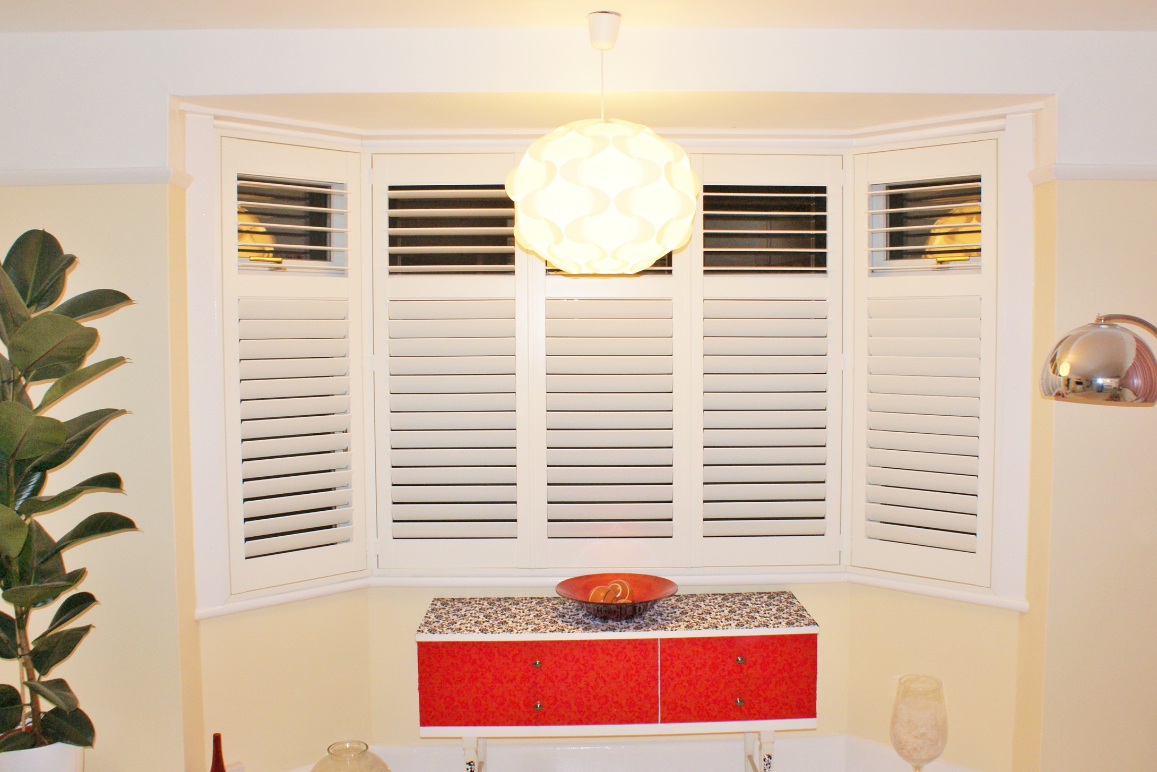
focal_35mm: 31
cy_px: 365
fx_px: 996
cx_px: 634
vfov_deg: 42.3
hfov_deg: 60.2
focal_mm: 18
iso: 400
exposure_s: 1/60
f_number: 5.6
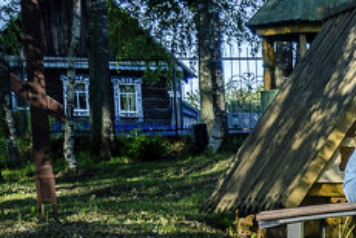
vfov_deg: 10.8
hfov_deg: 17.3
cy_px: 498
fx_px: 1127
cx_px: 406
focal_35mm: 114
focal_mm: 22
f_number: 4.8
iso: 100
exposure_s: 1/200
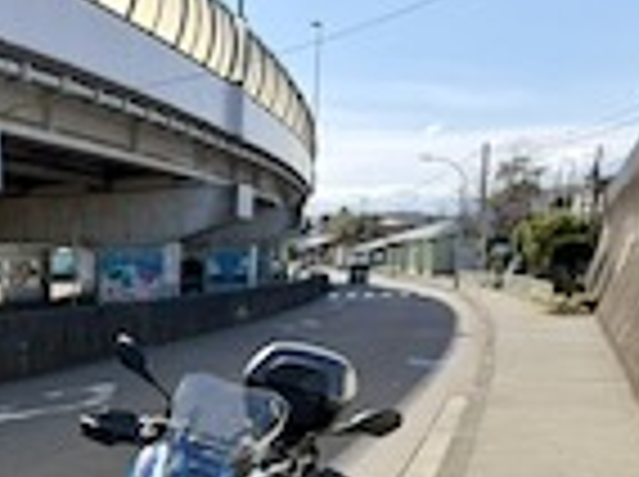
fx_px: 1124
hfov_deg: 29.6
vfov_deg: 22.7
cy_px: 518
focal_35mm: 61
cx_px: 0
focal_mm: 6.76
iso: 100
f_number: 1.78
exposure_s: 1/3021
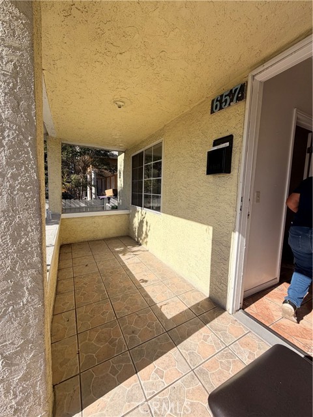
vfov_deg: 102.1
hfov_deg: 85.7
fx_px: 169
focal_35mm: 14
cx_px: 156
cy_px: 208
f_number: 2.2
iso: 32
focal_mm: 2.22
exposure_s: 1/770
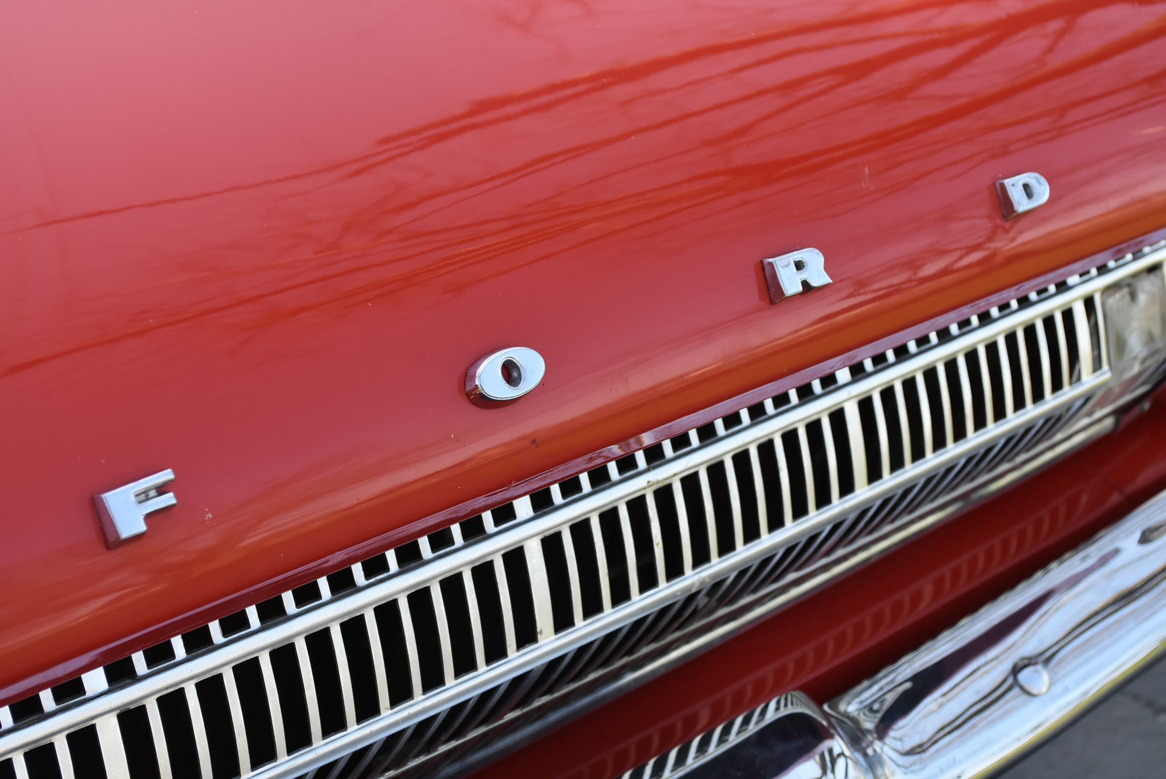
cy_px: 390
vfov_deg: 17.5
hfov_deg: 26.0
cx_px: 583
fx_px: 2528
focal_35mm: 78
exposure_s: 1/400
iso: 800
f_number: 8
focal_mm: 52
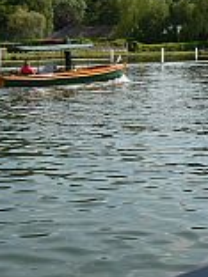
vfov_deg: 23.9
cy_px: 68
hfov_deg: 18.0
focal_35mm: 81
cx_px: 36
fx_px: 649
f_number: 5.6
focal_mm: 6
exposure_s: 1/400
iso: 80
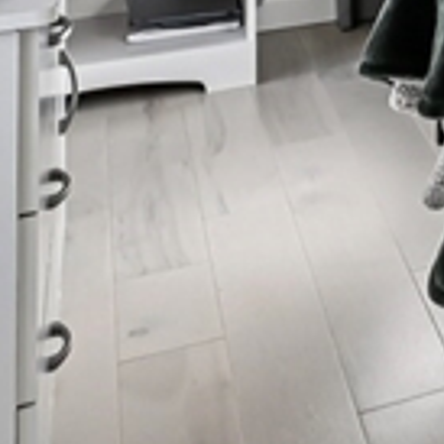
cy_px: -403
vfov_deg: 14.5
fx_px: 1480
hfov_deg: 12.7
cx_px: 1099
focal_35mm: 102
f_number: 8
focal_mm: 16
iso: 100
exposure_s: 1/15
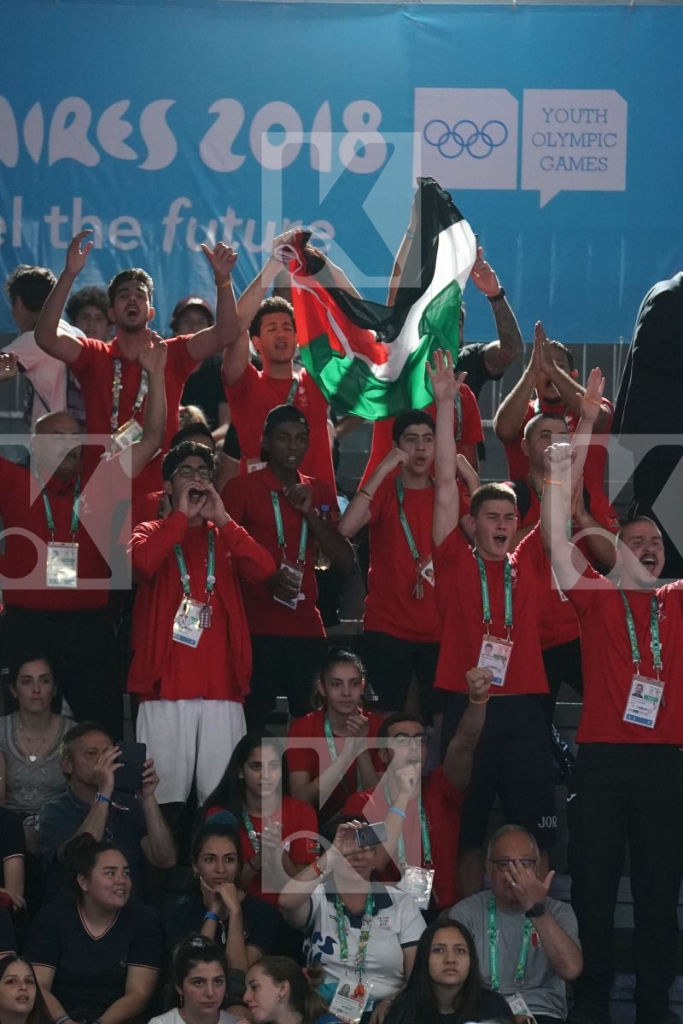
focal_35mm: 261
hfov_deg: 5.3
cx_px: 342
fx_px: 7427
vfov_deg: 7.9
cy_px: 512
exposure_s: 1/1000
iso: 6400
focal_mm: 174
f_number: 2.8
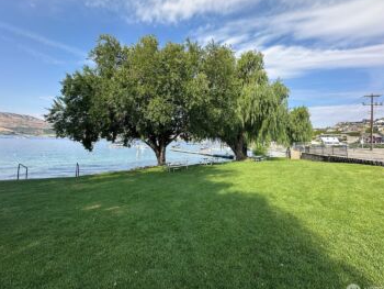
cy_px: 137
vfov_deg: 78.1
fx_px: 178
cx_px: 197
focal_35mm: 16
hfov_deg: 94.4
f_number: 2.2
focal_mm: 2.22
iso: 40
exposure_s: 1/754
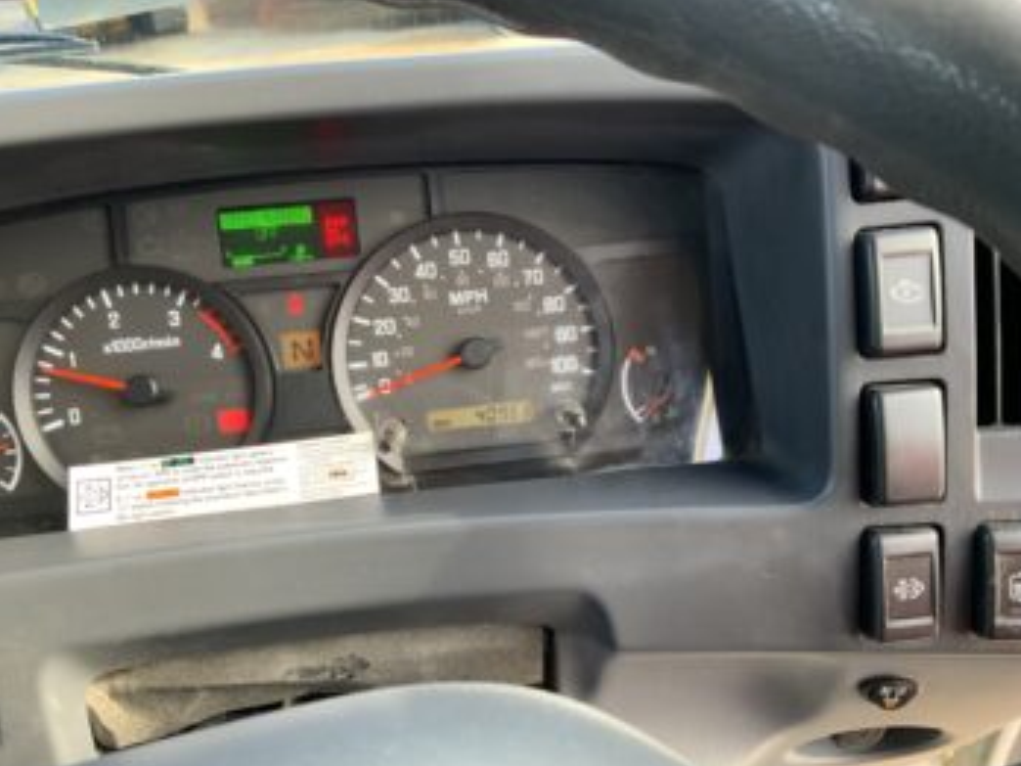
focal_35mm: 30
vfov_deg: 46.8
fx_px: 885
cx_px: 519
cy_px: 390
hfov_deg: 60.0
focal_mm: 3
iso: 64
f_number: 1.8
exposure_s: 1/113
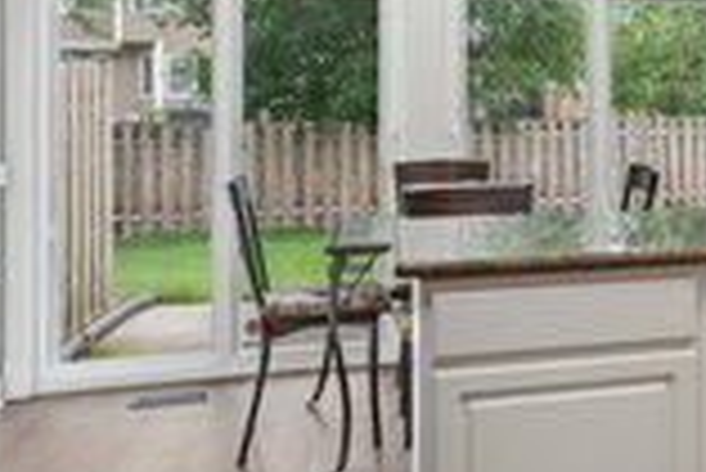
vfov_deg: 25.6
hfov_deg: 34.1
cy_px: 103
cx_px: 735
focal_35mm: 52
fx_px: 1021
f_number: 8
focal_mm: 17
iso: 400
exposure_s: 1/8
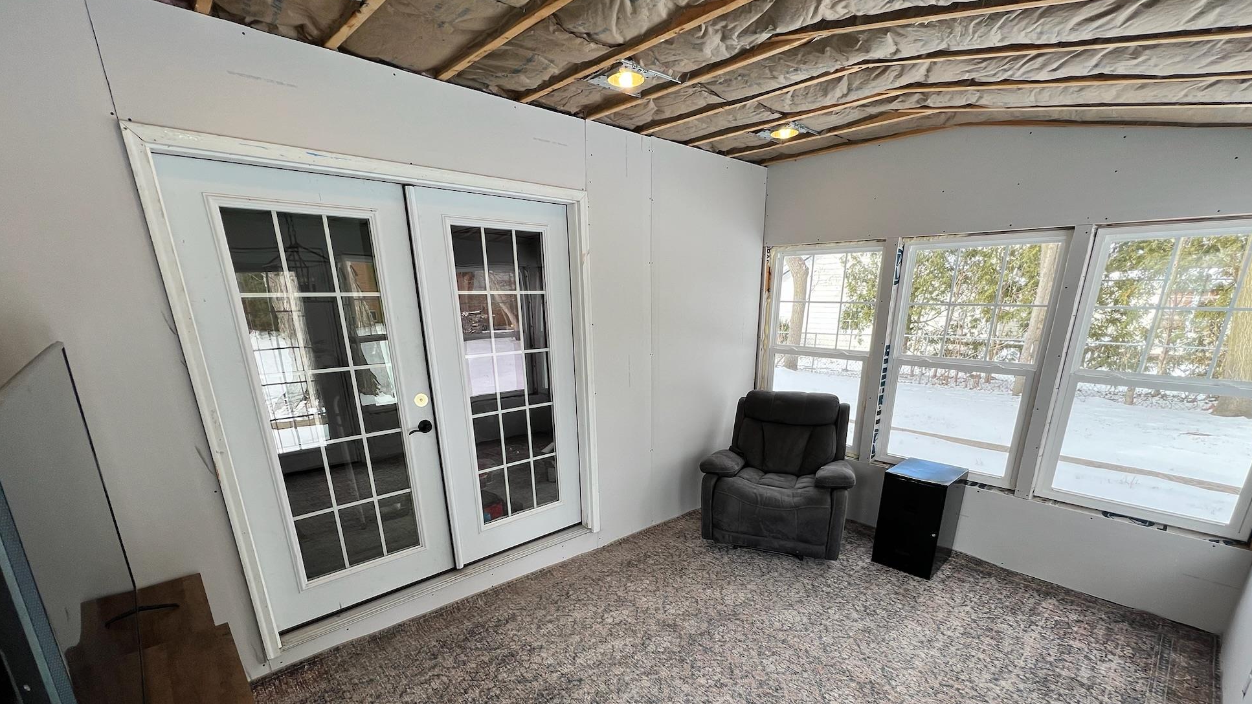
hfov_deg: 102.9
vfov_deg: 68.6
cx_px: 650
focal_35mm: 15
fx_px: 498
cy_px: 468
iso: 40
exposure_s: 1/99
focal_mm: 1.57
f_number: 1.8
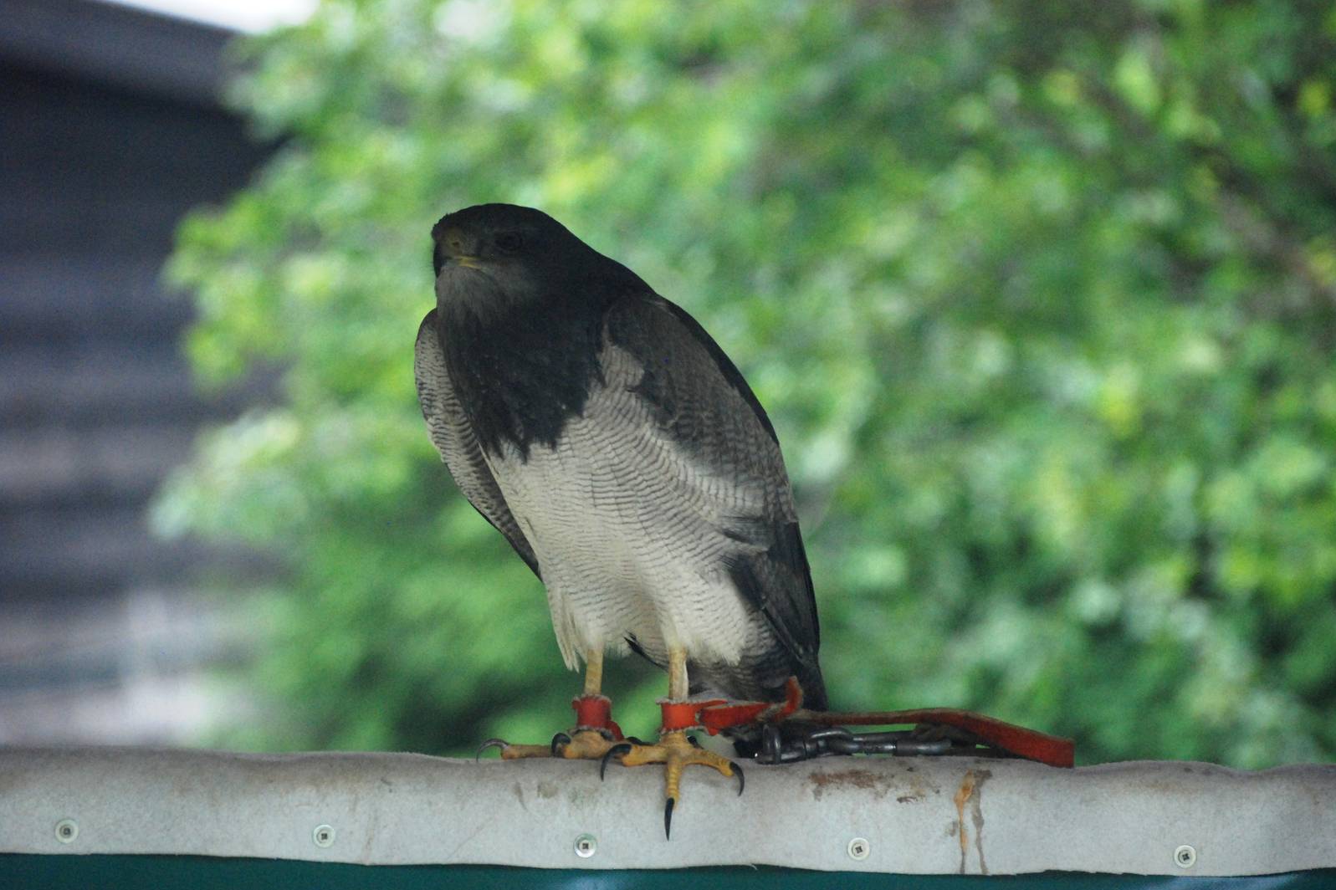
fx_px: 10889
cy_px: 447
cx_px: 668
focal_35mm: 294
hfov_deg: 7.0
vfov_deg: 4.7
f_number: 5
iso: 1600
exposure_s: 1/640
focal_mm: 195
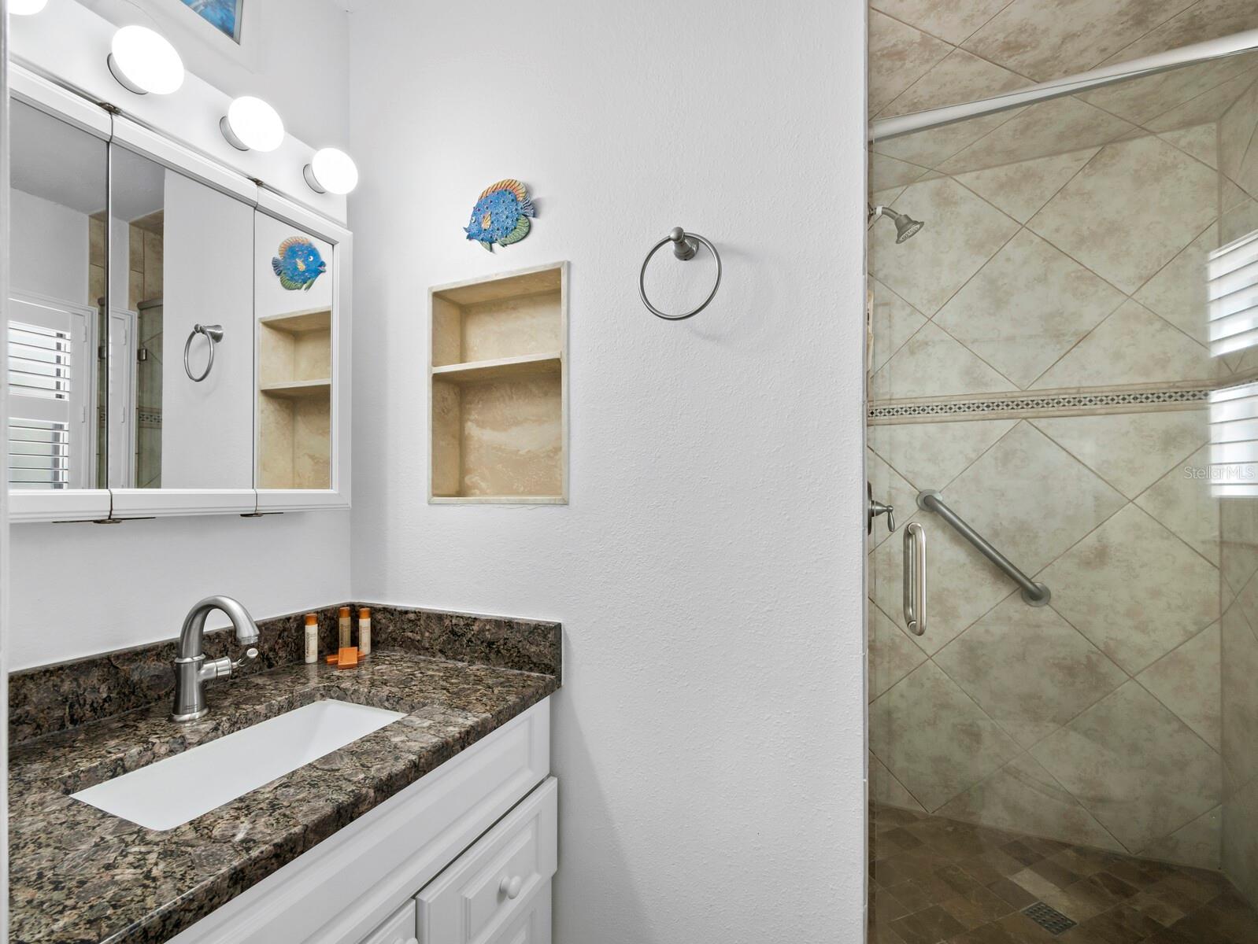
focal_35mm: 14
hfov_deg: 102.0
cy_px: 472
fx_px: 509
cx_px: 629
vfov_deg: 85.7
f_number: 11
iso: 400
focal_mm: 7
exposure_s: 1/4
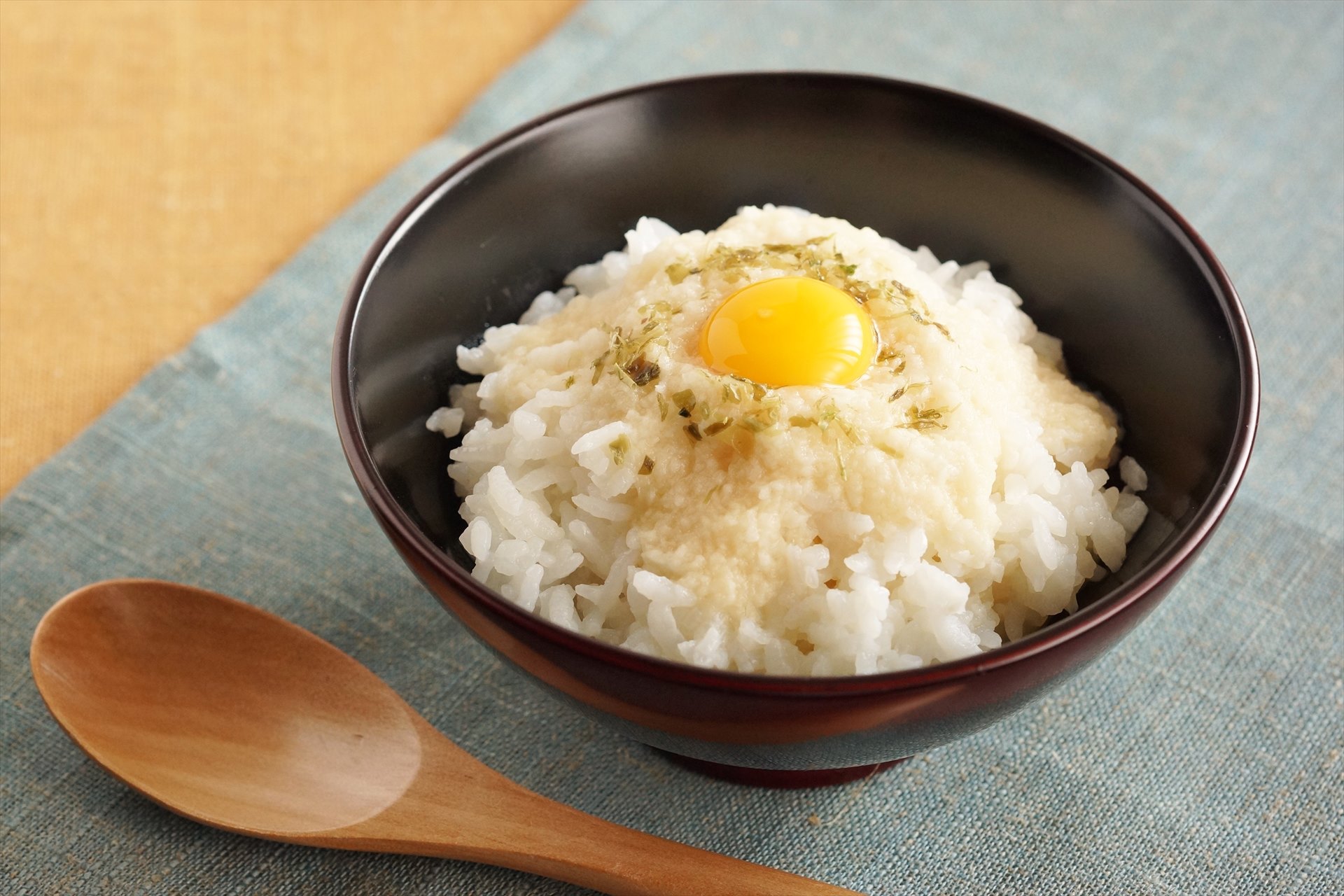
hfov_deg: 27.0
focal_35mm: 75
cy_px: 448
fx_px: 2800
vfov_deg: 18.2
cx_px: 672
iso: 640
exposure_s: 1/80
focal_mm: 50
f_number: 6.3
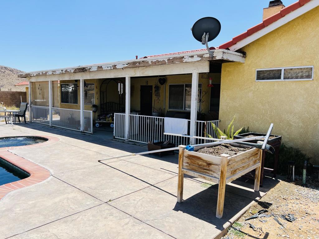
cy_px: 120
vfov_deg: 53.1
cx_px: 160
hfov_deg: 67.3
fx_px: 240
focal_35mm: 26
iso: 50
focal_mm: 5.7
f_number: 1.5
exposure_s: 1/3704
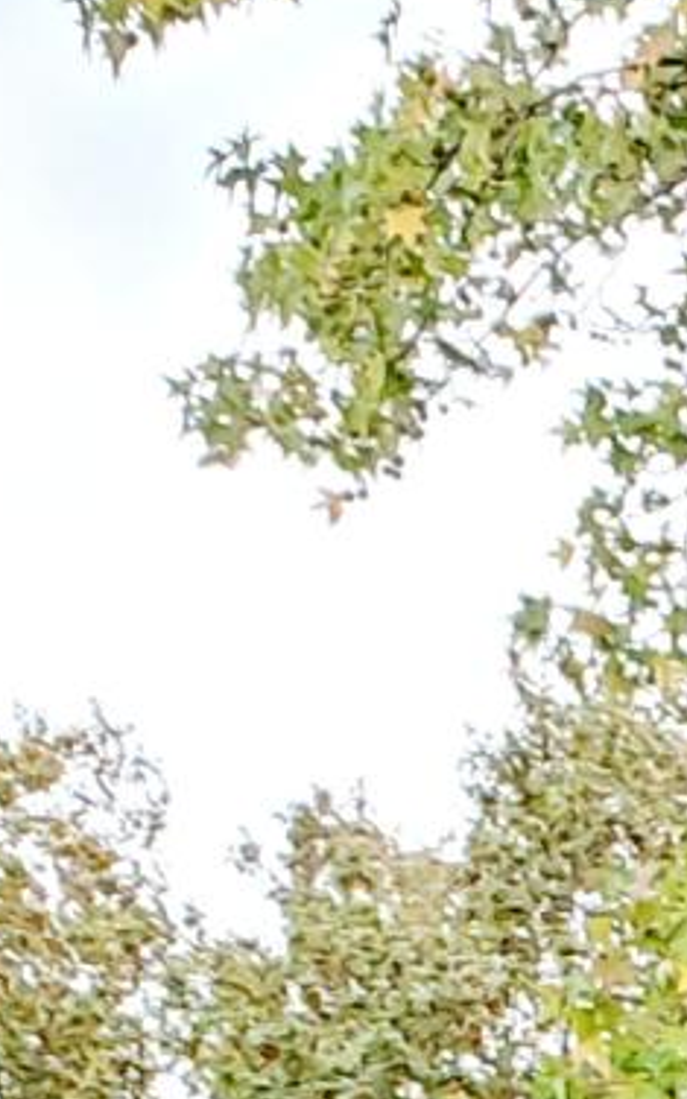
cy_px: 3104
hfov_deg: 5.5
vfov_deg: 8.3
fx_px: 6590
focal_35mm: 220
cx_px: 2377
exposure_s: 1/182
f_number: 2.4
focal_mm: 4.3
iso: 50
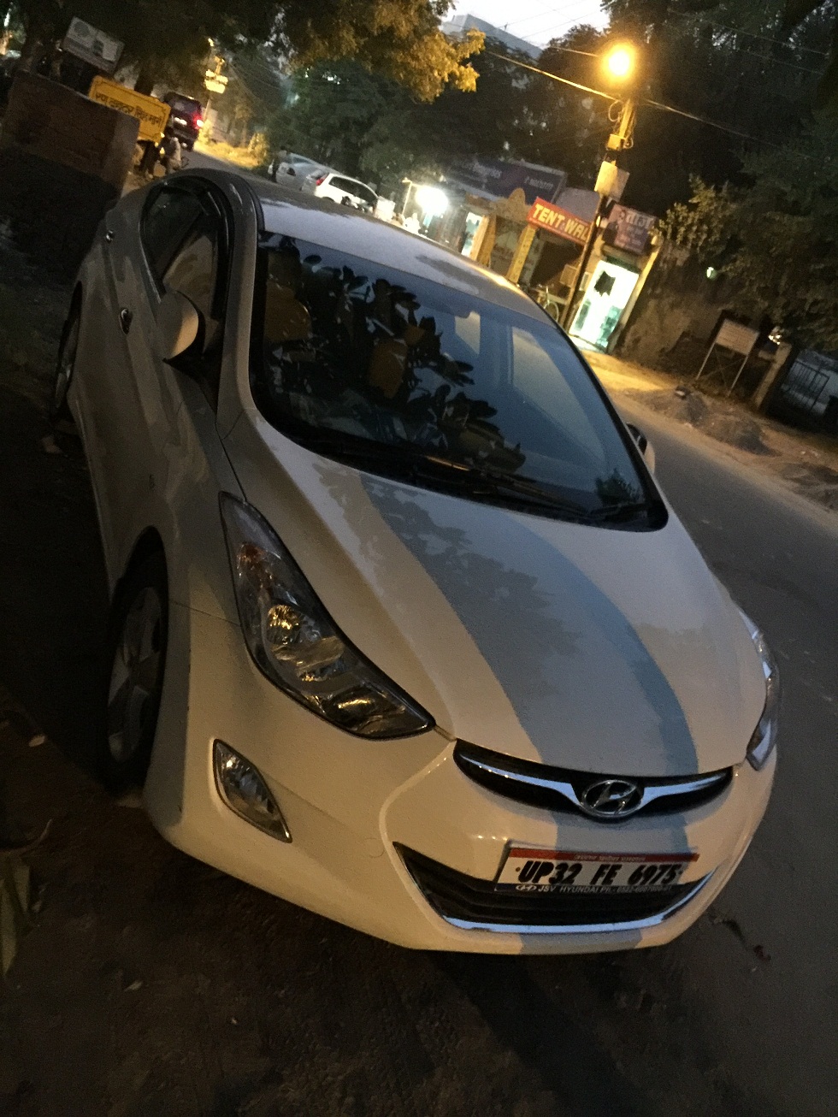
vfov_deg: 61.7
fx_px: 936
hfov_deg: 48.2
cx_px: 419
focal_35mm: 29
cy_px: 558
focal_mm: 4.15
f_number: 2.2
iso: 400
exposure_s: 1/4
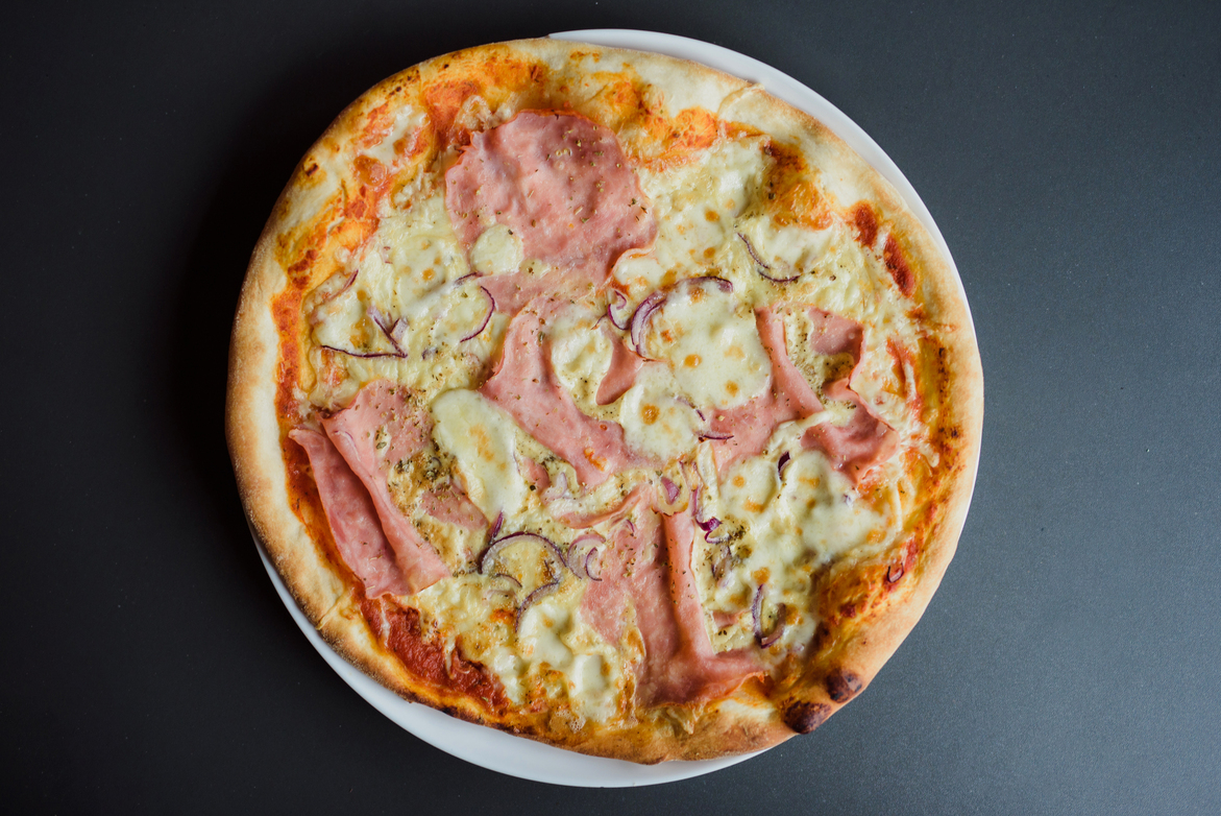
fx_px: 1697
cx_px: 610
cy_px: 408
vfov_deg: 27.0
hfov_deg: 39.6
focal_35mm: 50
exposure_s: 1/400
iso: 400
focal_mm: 50
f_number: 1.8
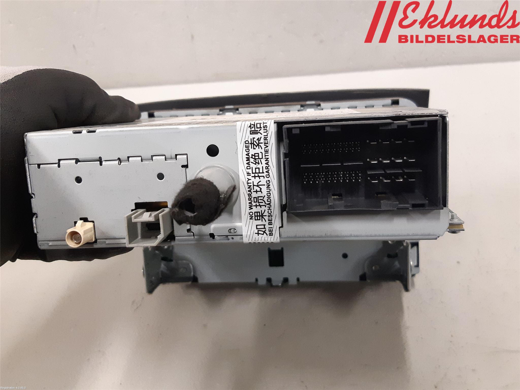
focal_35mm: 26
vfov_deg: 53.1
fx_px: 391
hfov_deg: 67.3
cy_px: 195
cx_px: 260
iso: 320
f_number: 1.7
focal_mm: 3.93
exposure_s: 1/50
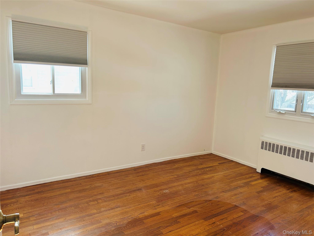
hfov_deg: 67.3
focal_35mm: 26
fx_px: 236
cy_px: 118
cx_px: 157
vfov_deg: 53.1
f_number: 1.5
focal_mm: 5.7
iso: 50
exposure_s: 1/121
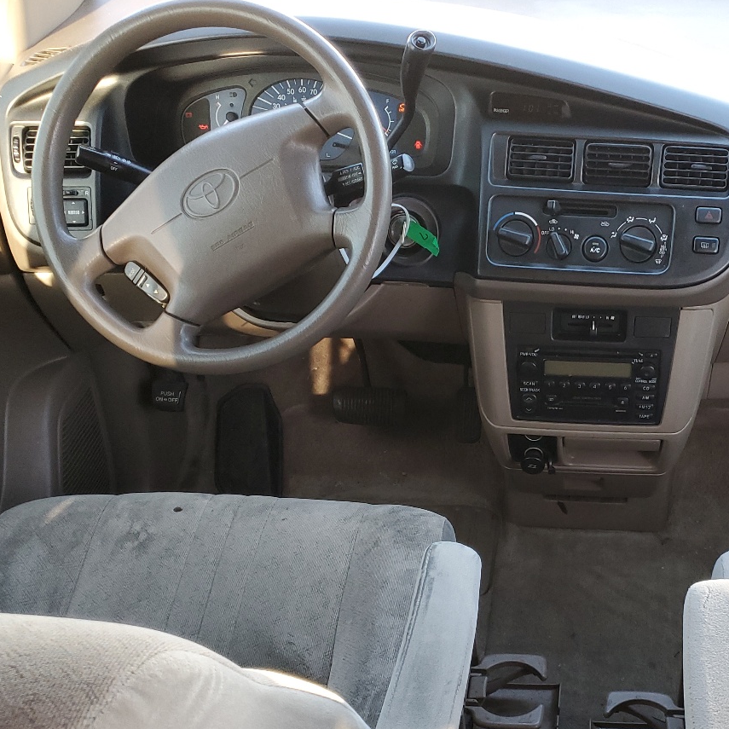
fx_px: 1025
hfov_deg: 38.2
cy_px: 495
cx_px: 541
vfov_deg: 38.7
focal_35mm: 43
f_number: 1.5
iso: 99
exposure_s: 1/120
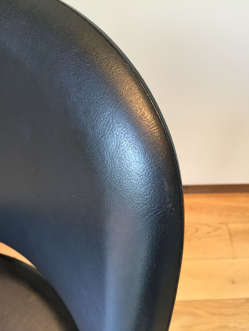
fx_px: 278
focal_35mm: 29
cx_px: 124
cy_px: 166
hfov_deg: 48.2
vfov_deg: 61.7
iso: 160
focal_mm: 4.15
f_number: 2.2
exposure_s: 1/33
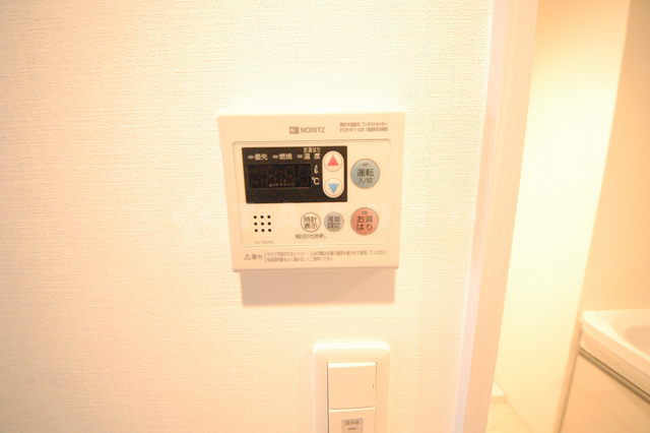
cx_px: 325
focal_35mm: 12
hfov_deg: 112.6
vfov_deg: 89.9
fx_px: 217
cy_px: 216
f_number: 4.5
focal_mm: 8
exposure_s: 1/60
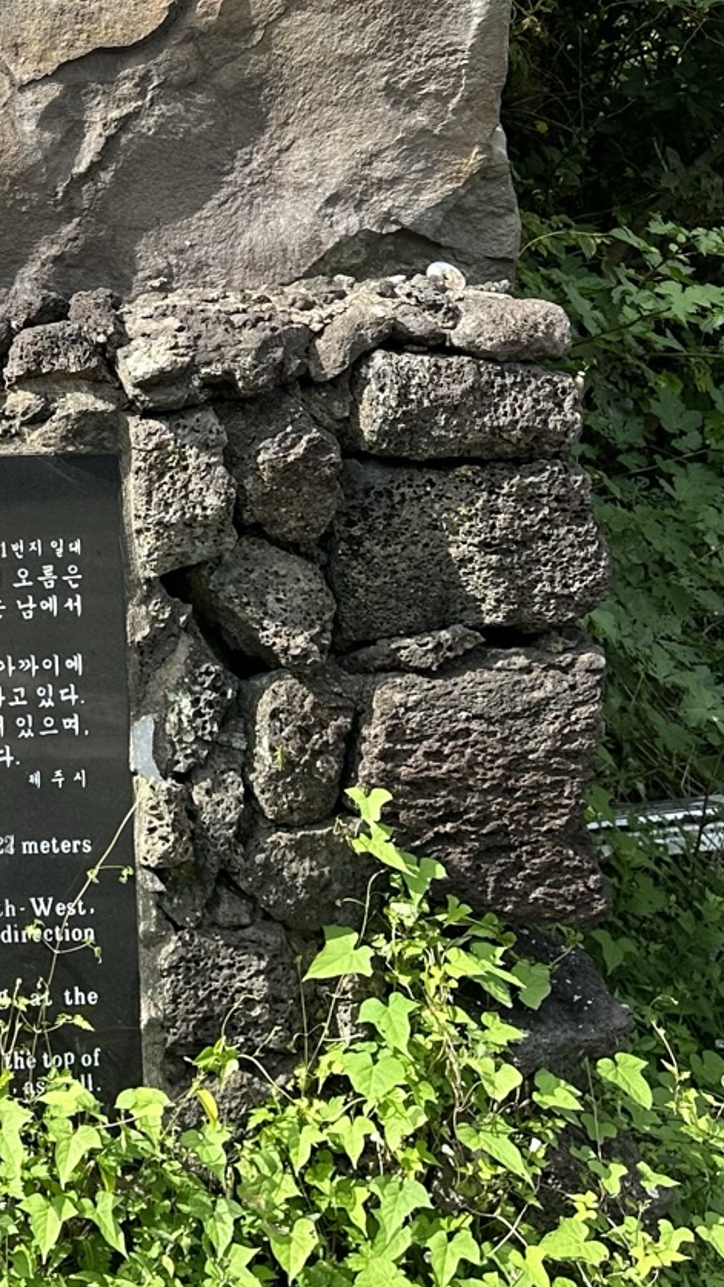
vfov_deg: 32.2
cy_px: 315
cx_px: -387
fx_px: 2184
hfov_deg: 16.9
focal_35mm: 64
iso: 80
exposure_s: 1/1664
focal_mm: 6.86
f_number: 1.78
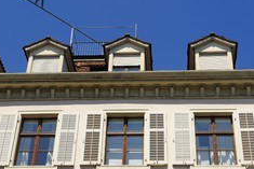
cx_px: 123
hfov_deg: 27.0
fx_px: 529
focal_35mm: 75
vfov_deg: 18.2
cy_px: 112
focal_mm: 42
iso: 200
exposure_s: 1/160
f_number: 14
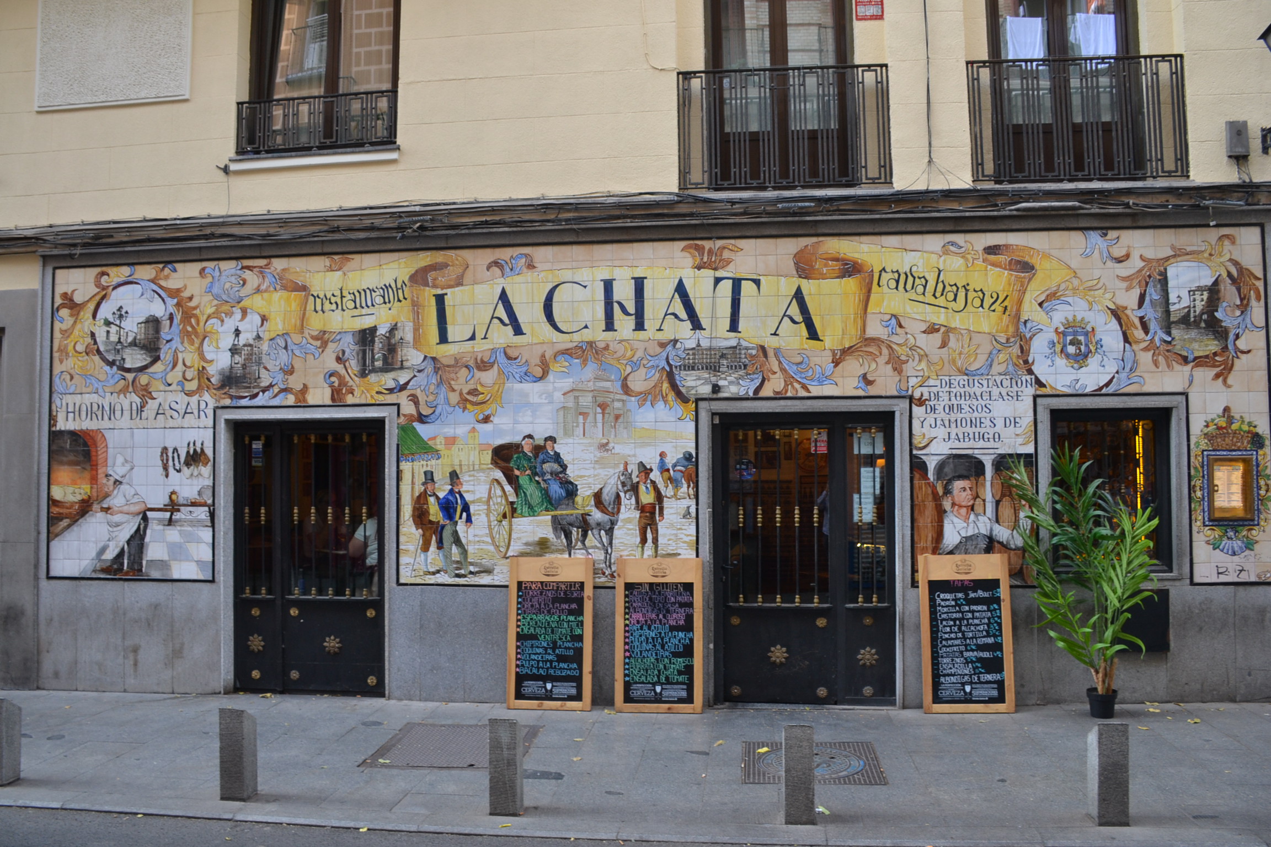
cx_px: 636
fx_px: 953
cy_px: 424
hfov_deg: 67.4
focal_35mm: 27
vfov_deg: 47.9
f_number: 5.6
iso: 400
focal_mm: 18
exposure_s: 1/125
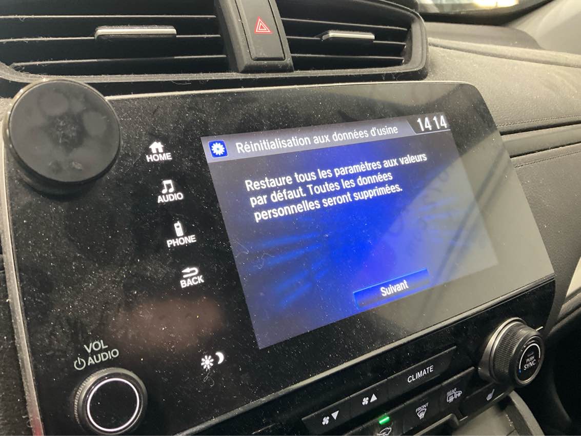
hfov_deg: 61.7
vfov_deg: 48.2
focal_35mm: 29
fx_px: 487
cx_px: 290
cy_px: 218
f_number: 1.8
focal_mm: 3
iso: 250
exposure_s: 1/30
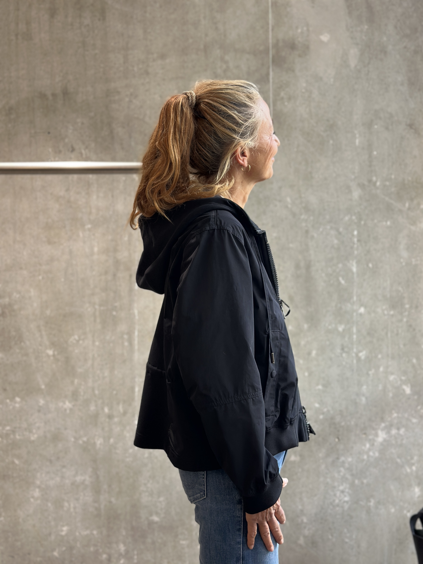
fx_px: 782
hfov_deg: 30.3
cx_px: 212
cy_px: 282
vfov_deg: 39.7
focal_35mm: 48
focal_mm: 6.86
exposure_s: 1/100
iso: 125
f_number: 1.78
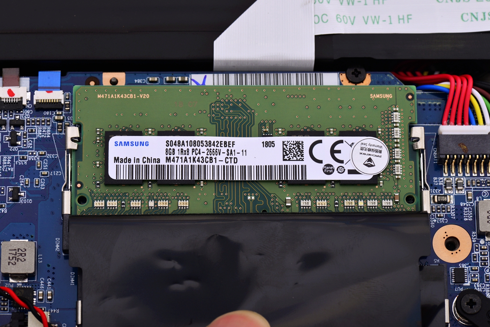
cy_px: 164
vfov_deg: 13.1
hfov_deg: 19.4
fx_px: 1430
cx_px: 245
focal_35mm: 105
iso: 250
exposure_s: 1/160
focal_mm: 105
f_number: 16
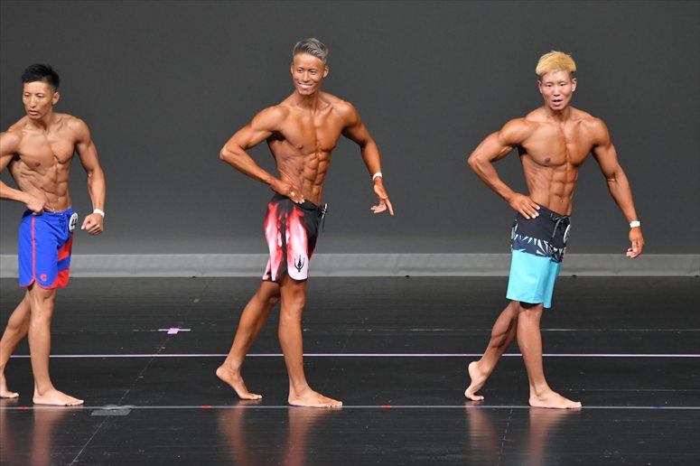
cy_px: 233
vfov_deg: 4.8
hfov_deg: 7.2
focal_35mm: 285
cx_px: 350
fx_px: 5539
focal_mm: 190
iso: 4000
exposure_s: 1/400
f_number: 5.6
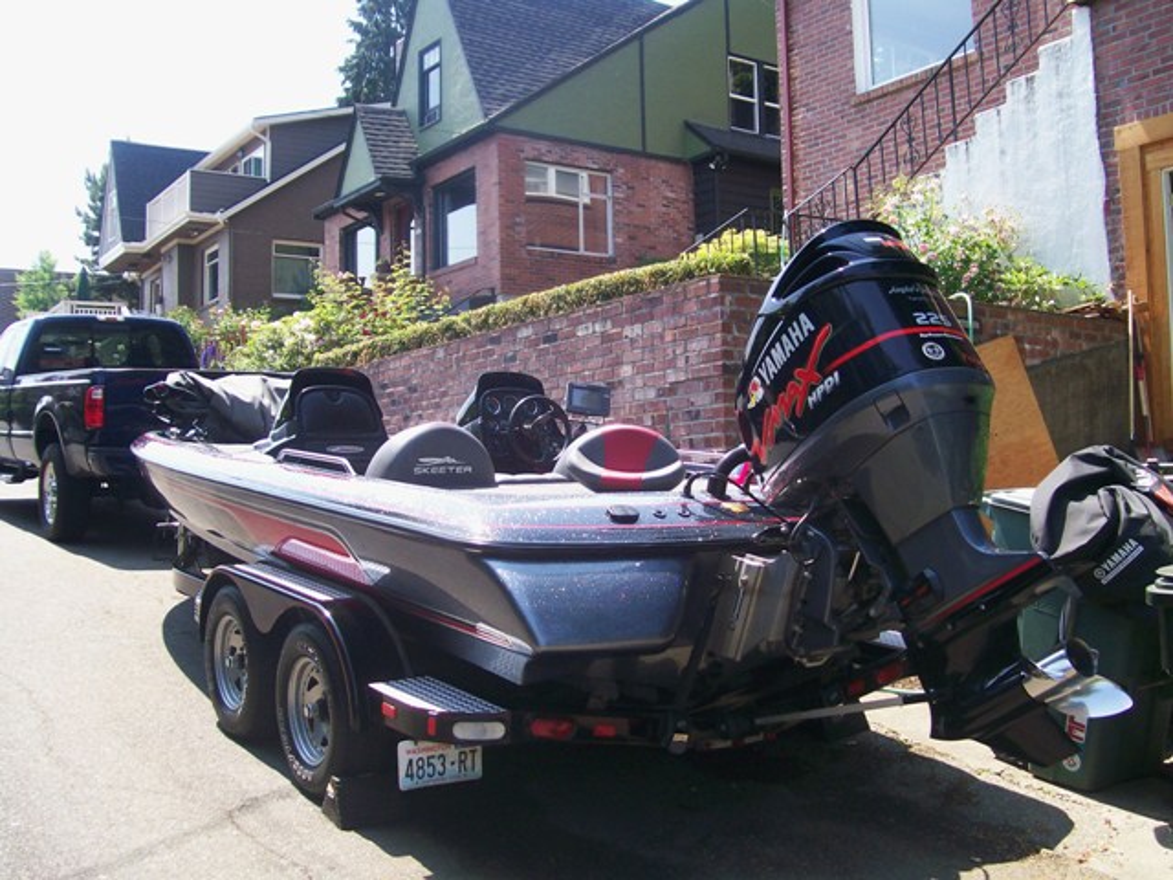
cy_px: 440
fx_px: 1220
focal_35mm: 36
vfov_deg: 39.7
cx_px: 586
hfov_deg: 51.4
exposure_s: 1/418
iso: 80
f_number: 2.7
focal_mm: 6
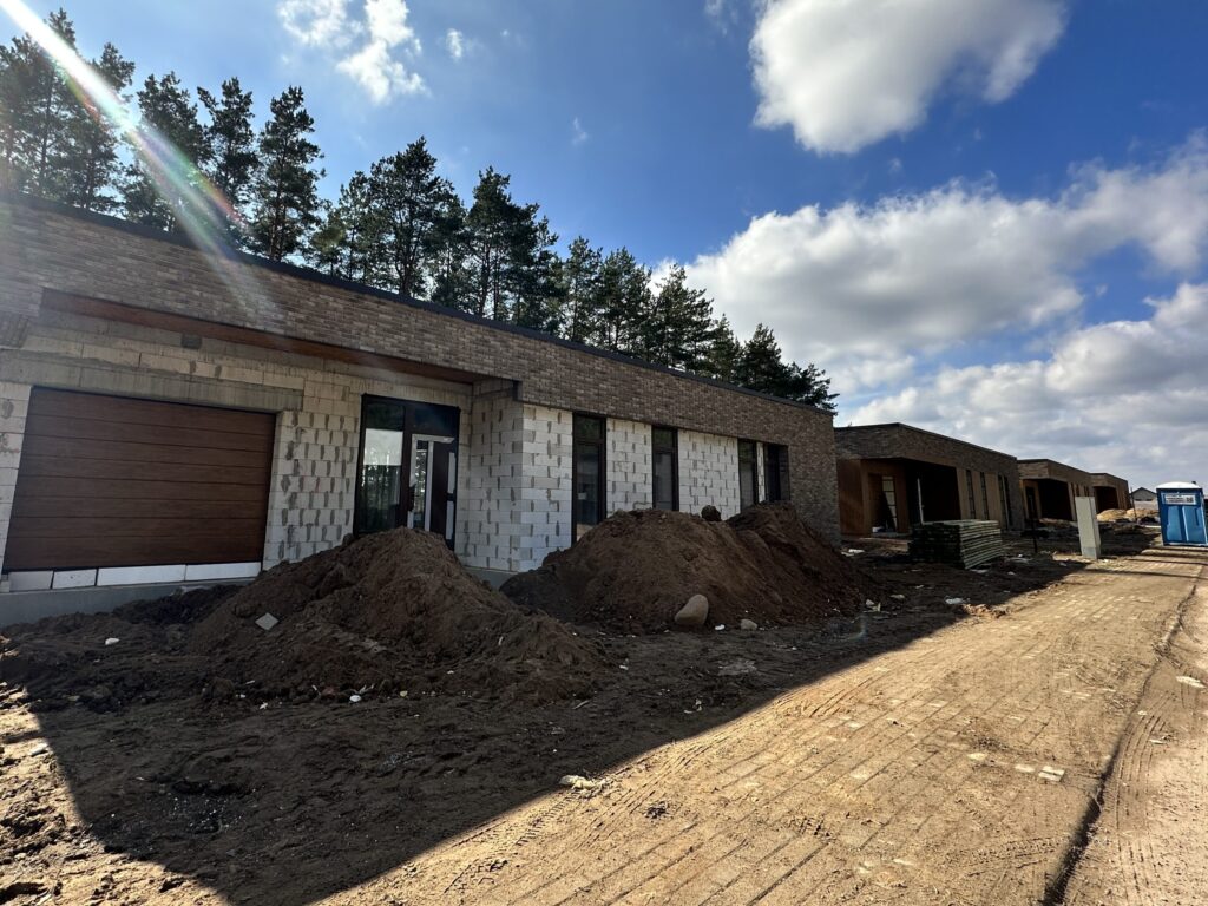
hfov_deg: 102.1
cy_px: 453
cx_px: 604
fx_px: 489
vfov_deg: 85.7
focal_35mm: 14
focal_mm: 2.22
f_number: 2.2
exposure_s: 1/1531
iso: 40
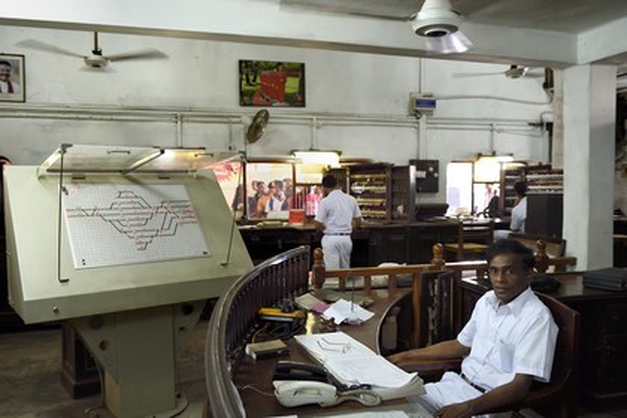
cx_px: 314
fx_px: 540
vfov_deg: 42.3
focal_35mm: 31
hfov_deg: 60.3
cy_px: 209
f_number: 4
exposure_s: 1/50
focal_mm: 31
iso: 1600
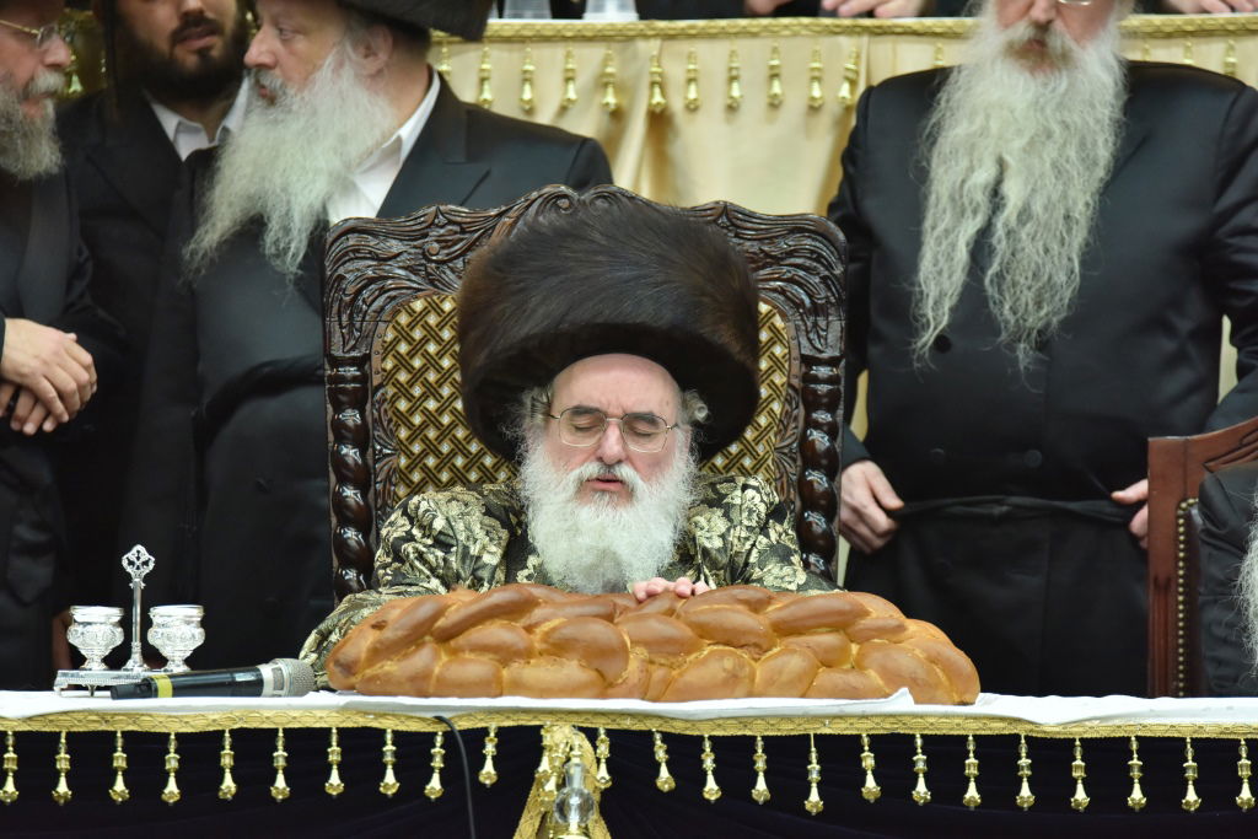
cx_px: 629
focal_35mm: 460
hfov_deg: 4.5
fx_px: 16076
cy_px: 420
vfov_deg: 3.0
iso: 2000
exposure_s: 1/125
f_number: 6.3
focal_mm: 460
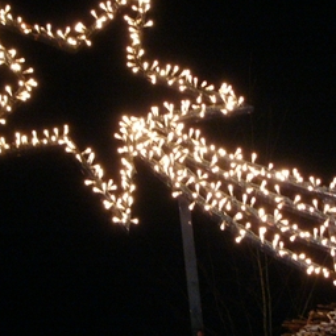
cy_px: 148
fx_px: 1504
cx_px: 233
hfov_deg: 12.7
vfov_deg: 12.7
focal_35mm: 137
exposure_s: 1/4
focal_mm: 10.9
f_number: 2.8
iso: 200
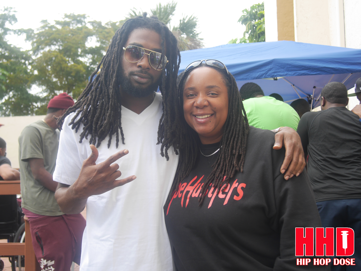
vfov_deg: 37.7
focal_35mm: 38
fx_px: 396
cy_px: 136
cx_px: 180
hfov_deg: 49.0
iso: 200
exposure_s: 1/100
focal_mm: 19
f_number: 4
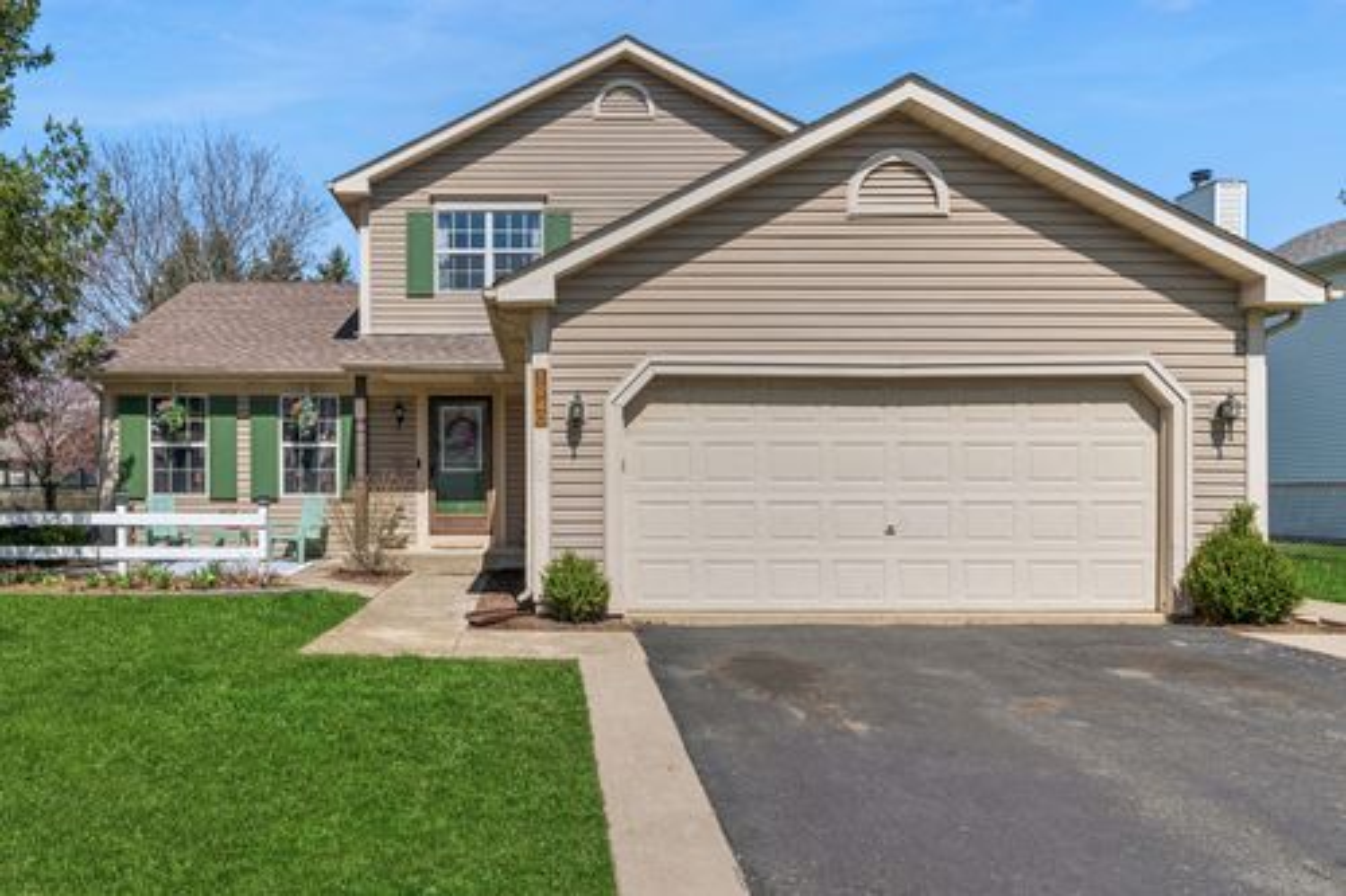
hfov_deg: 81.2
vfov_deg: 59.5
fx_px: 785
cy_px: 448
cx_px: 673
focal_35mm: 21
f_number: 13
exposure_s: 1/200
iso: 100
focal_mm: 21
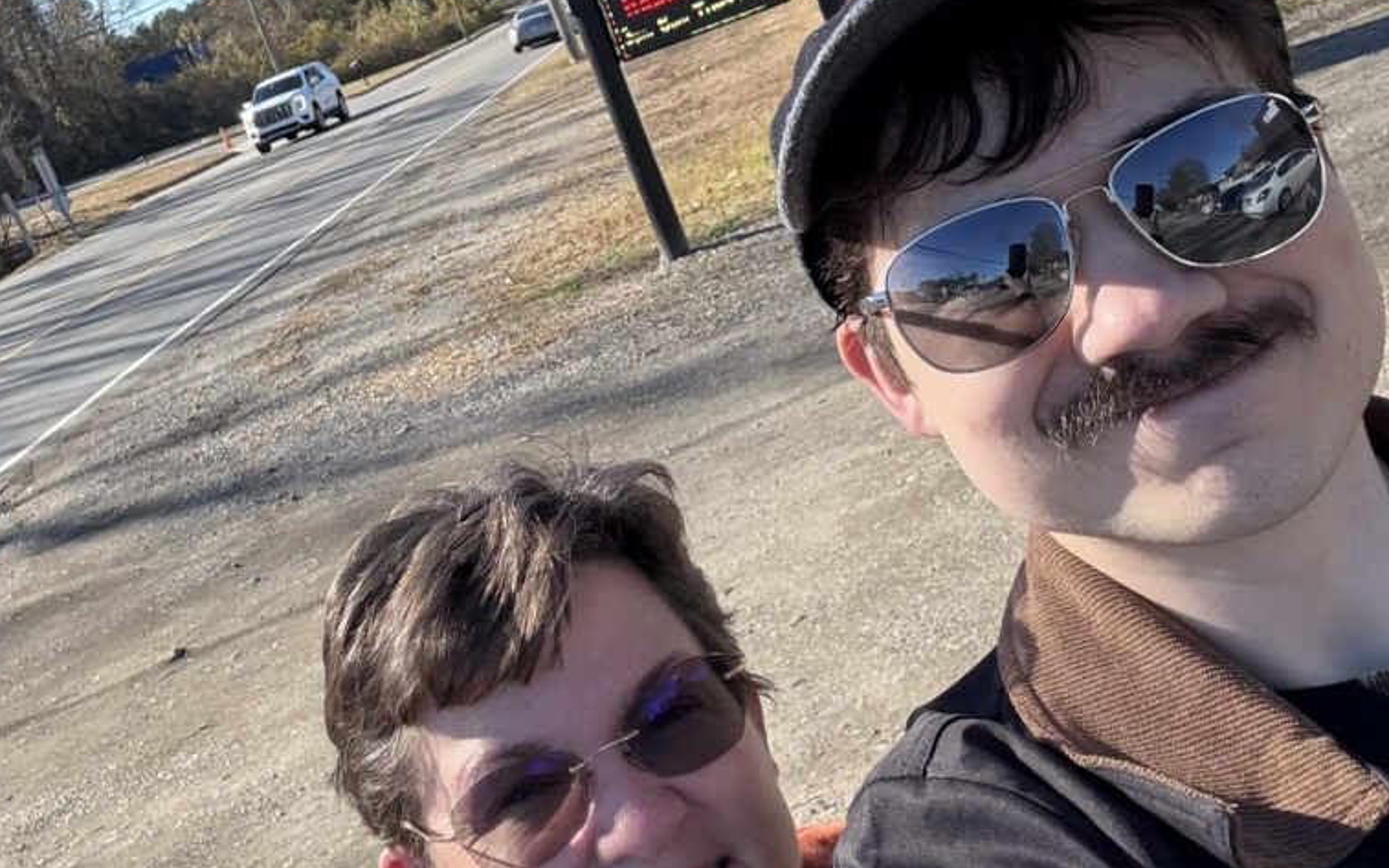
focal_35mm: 43
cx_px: 686
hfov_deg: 46.2
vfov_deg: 29.7
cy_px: 328
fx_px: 1628
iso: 40
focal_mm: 2.69
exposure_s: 1/505
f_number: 1.9
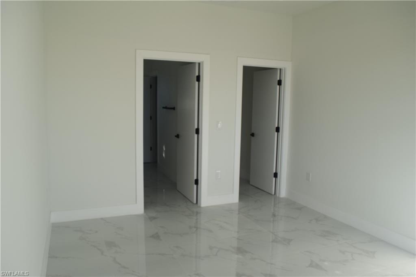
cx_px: 208
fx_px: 312
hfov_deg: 67.4
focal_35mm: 27
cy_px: 138
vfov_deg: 47.9
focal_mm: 18
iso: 400
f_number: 7.1
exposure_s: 1/200
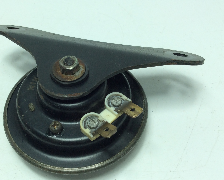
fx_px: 272
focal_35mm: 41
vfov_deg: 36.5
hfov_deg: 44.4
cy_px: 90
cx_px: 83
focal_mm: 3.3
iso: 32
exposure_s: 1/349
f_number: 2.4
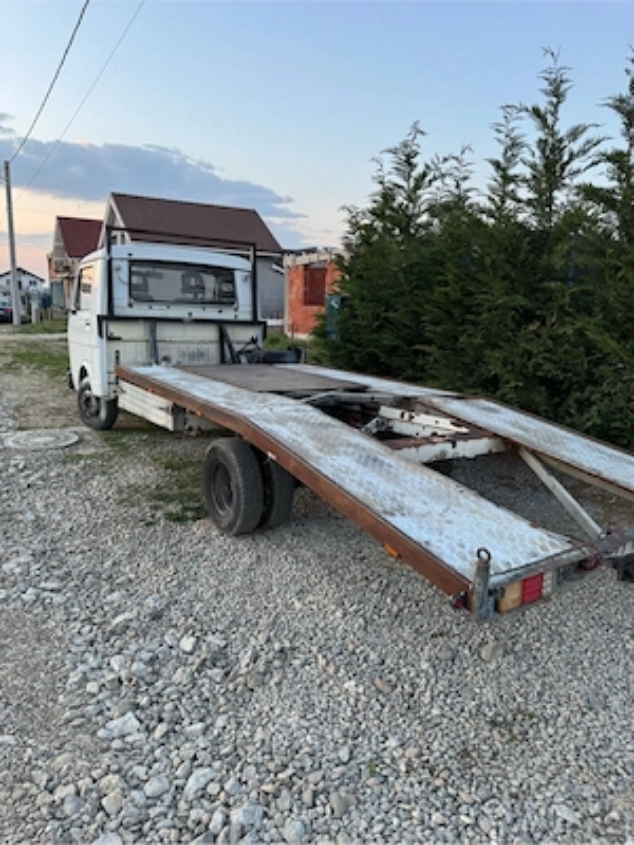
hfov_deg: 56.8
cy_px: 422
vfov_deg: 71.6
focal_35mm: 24
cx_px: 317
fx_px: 586
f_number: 1.78
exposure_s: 1/121
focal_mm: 6.76
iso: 125
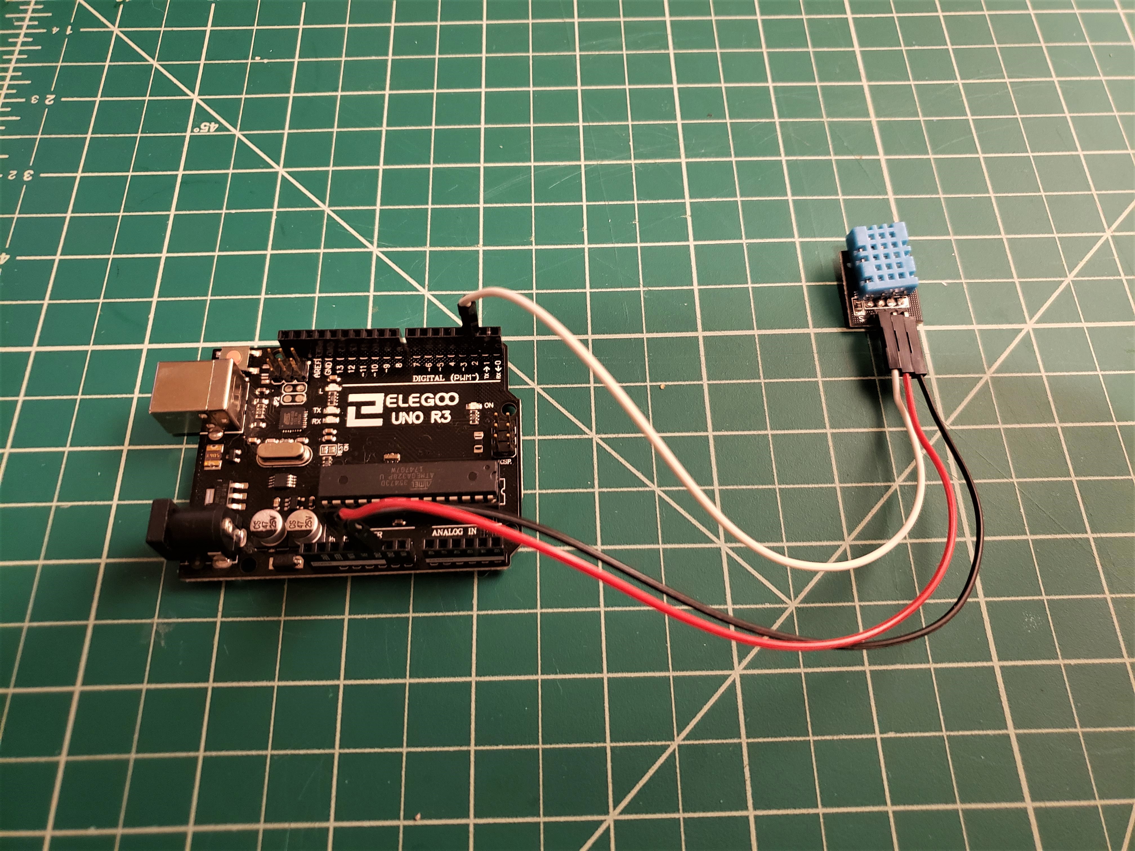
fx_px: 852
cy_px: 426
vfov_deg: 53.1
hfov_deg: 67.3
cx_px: 568
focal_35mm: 26
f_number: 1.5
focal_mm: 4.3
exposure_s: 1/17
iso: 250
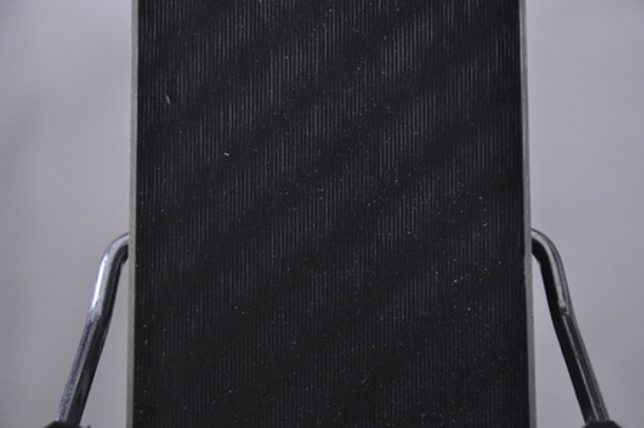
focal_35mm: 158
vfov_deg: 8.7
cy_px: 214
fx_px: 2814
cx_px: 322
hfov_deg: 13.1
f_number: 9.5
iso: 3200
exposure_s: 1/125
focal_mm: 105
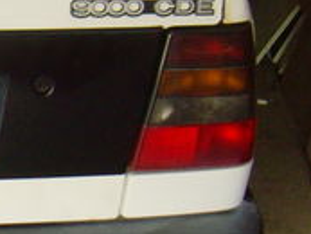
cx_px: -189
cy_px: 171
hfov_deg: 12.8
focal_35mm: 144
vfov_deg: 10.3
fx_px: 1295
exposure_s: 1/45
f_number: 3.5
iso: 200
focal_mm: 6.6
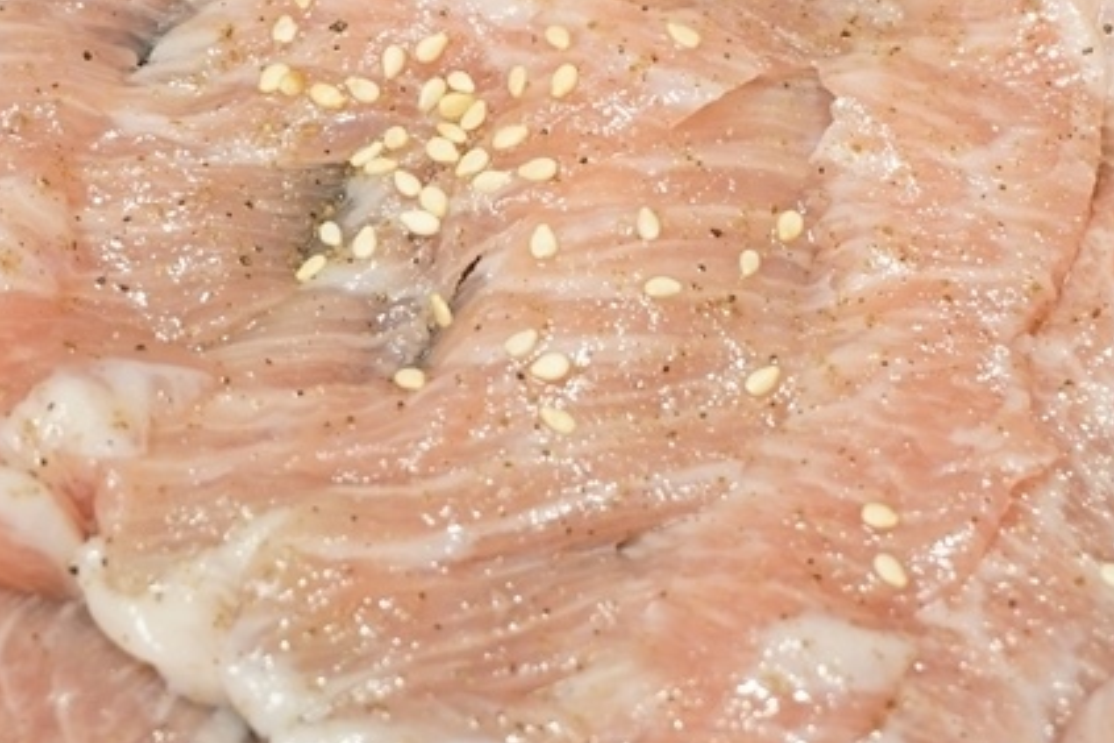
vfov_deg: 9.9
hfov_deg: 14.8
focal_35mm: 138
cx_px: 695
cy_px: 138
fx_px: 4270
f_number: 5.6
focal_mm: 38
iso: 800
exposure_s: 1/60
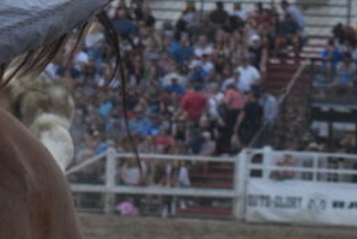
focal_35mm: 391
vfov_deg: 3.5
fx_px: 3883
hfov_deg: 5.1
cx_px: -453
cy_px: 190
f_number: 5.6
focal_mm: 55
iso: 720
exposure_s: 1/1000
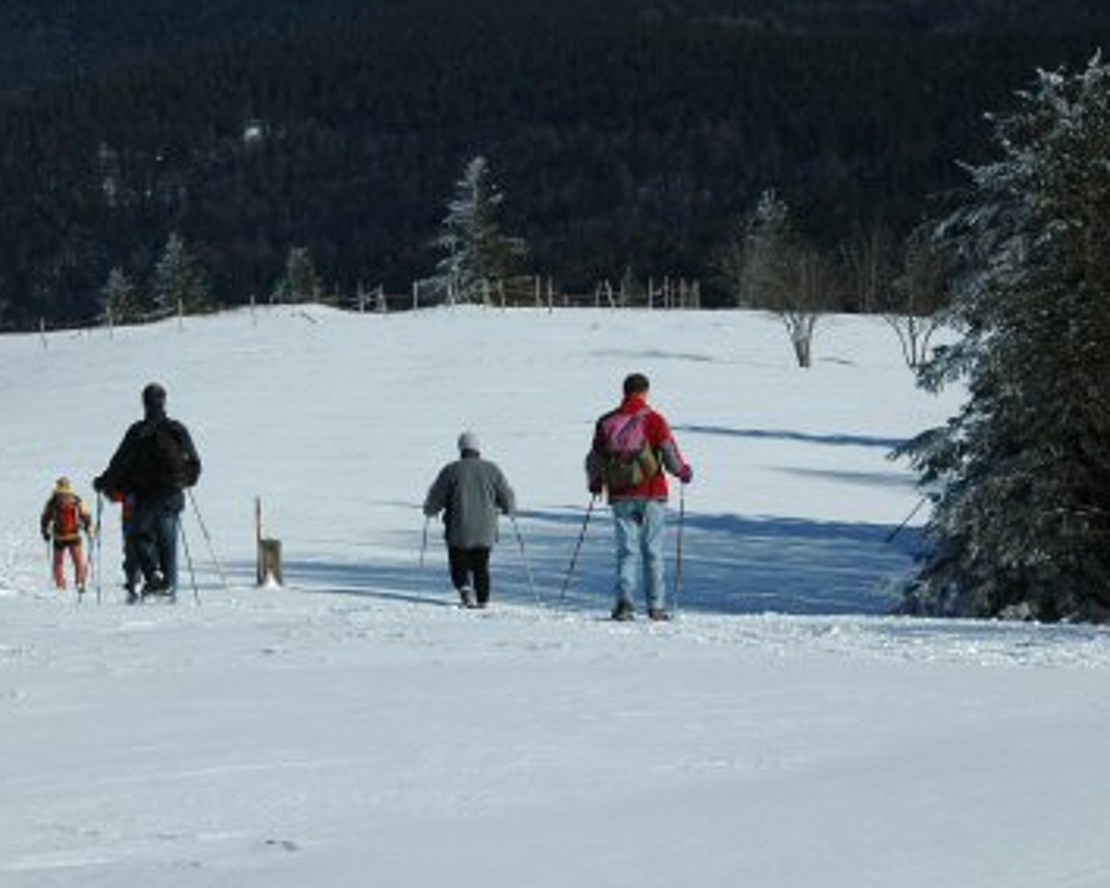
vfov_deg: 10.0
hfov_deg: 12.4
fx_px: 5091
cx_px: 364
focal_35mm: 155
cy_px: 461
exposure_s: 1/500
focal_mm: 78
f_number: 11
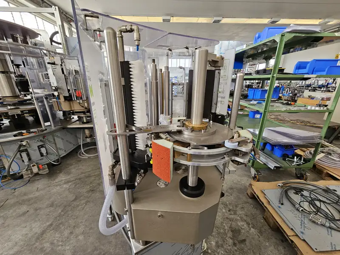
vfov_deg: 89.9
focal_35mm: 13
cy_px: 128
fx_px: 128
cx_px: 170
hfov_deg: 106.2
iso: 160
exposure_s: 1/100
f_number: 2.2
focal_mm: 2.2
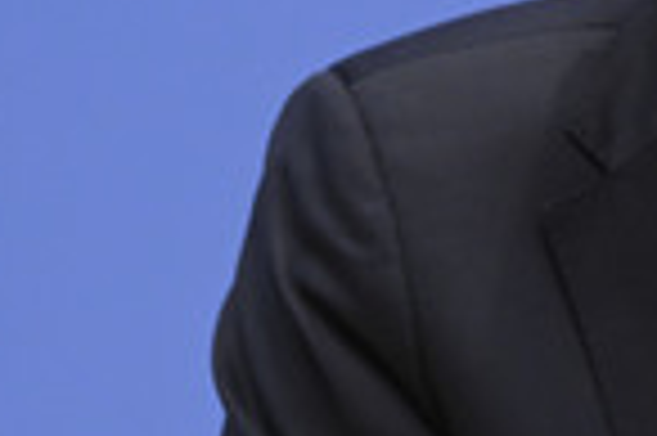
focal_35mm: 370
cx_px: 875
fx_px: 6745
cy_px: 49
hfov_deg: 5.5
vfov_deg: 3.7
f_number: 4.5
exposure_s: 1/400
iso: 2500
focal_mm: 120
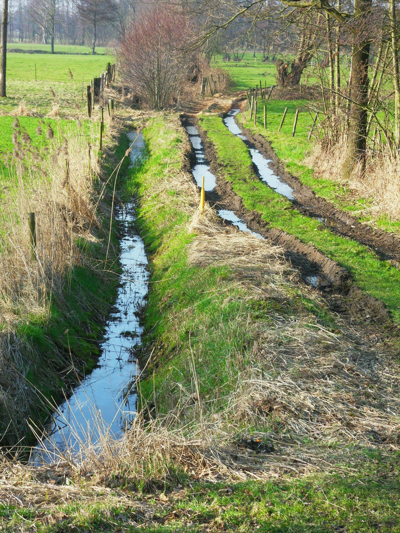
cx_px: 200
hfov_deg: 13.5
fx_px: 1695
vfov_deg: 17.9
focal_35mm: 110
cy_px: 266
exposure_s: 1/125
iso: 80
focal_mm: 19.3
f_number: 5.6
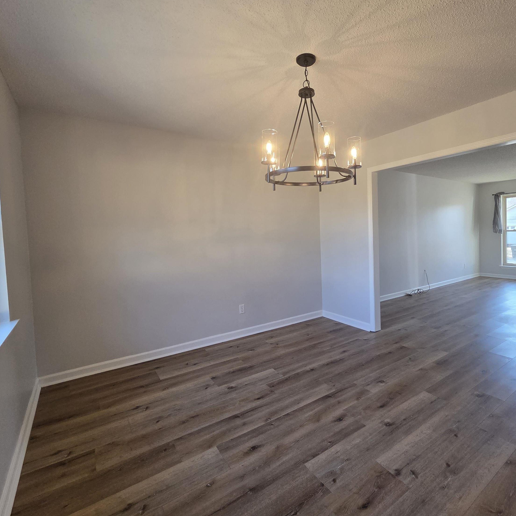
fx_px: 270
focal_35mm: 16
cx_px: 295
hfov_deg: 86.9
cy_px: 247
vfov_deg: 87.4
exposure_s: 1/120
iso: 250
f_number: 2.2
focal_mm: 2.2
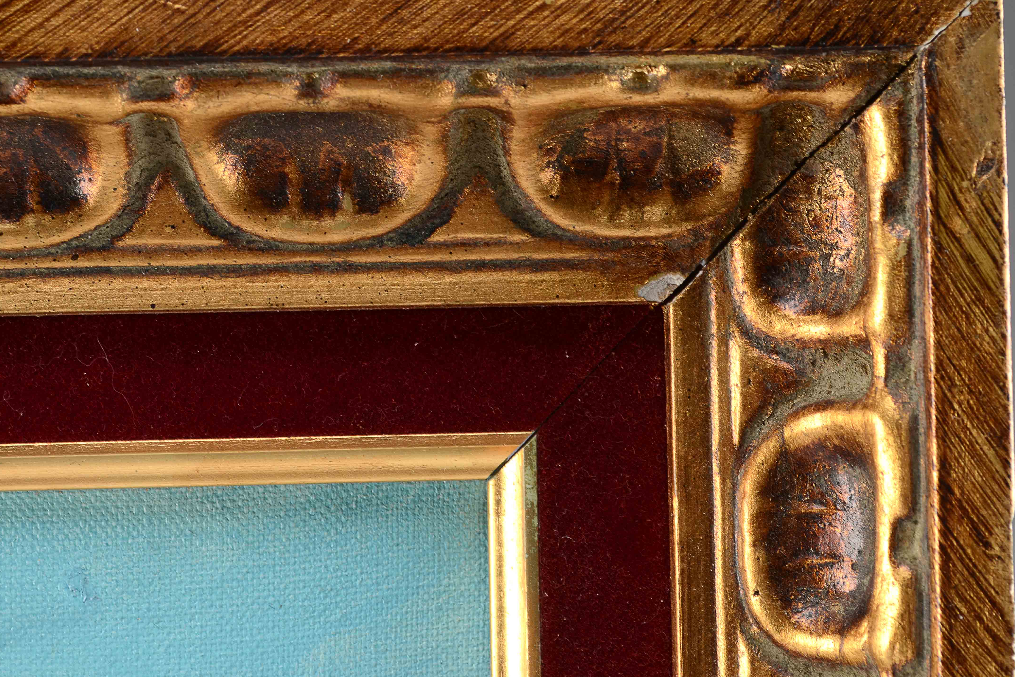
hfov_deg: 21.6
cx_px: 479
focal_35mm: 95
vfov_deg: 14.5
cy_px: 292
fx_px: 2666
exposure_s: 1/80
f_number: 11
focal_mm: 55
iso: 100
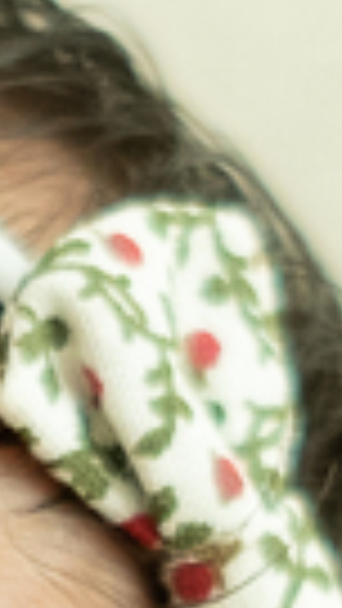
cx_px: -634
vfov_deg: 6.4
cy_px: 1248
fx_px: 5269
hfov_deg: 3.6
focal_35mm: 327
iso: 500
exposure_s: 1/100
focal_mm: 23
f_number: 2
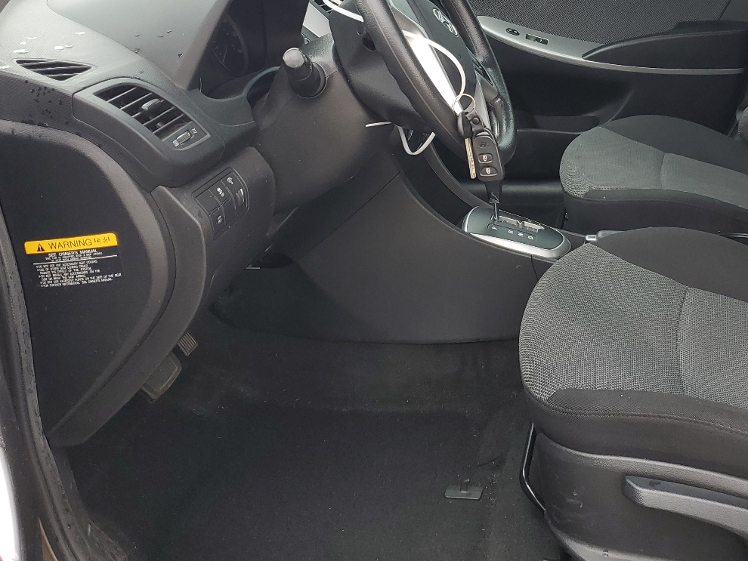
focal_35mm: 42
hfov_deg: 44.4
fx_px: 908
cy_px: 140
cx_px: 470
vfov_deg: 33.7
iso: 50
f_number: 1.5
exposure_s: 1/156
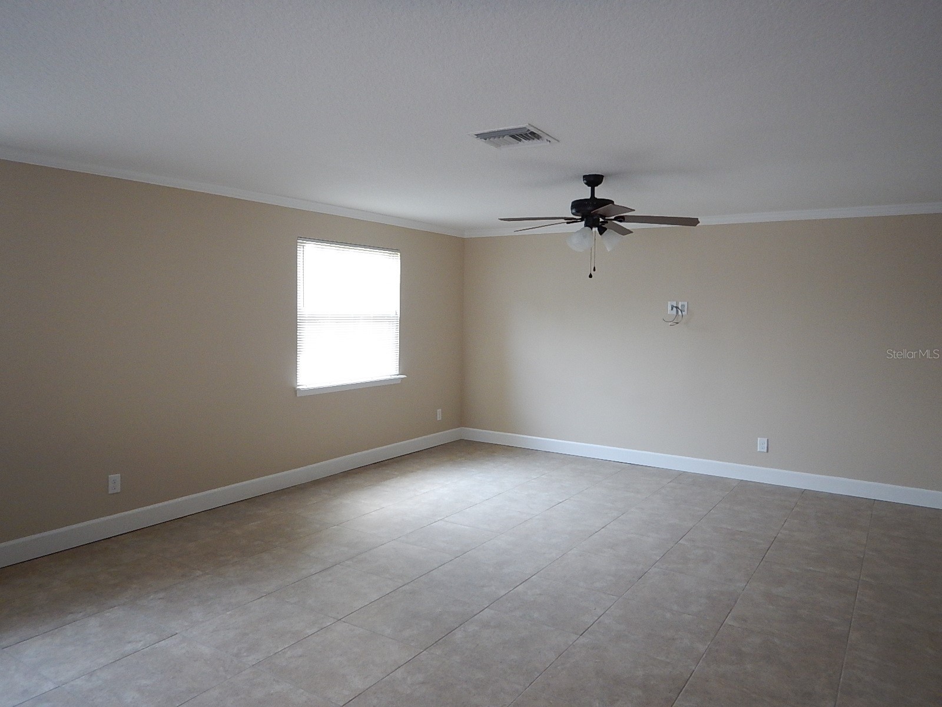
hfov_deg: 71.6
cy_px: 354
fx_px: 653
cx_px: 471
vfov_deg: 56.8
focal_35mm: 24
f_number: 2.8
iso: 220
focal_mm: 4.3
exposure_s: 1/30
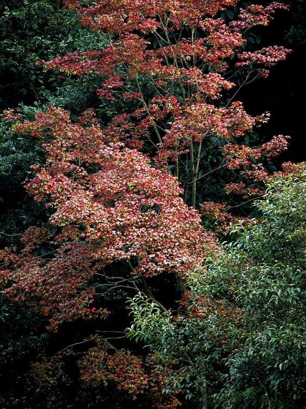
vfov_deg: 7.1
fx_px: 3302
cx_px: 153
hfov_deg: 5.3
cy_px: 204
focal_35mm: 280
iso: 100
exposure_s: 1/86.8
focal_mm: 71.2
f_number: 4.2
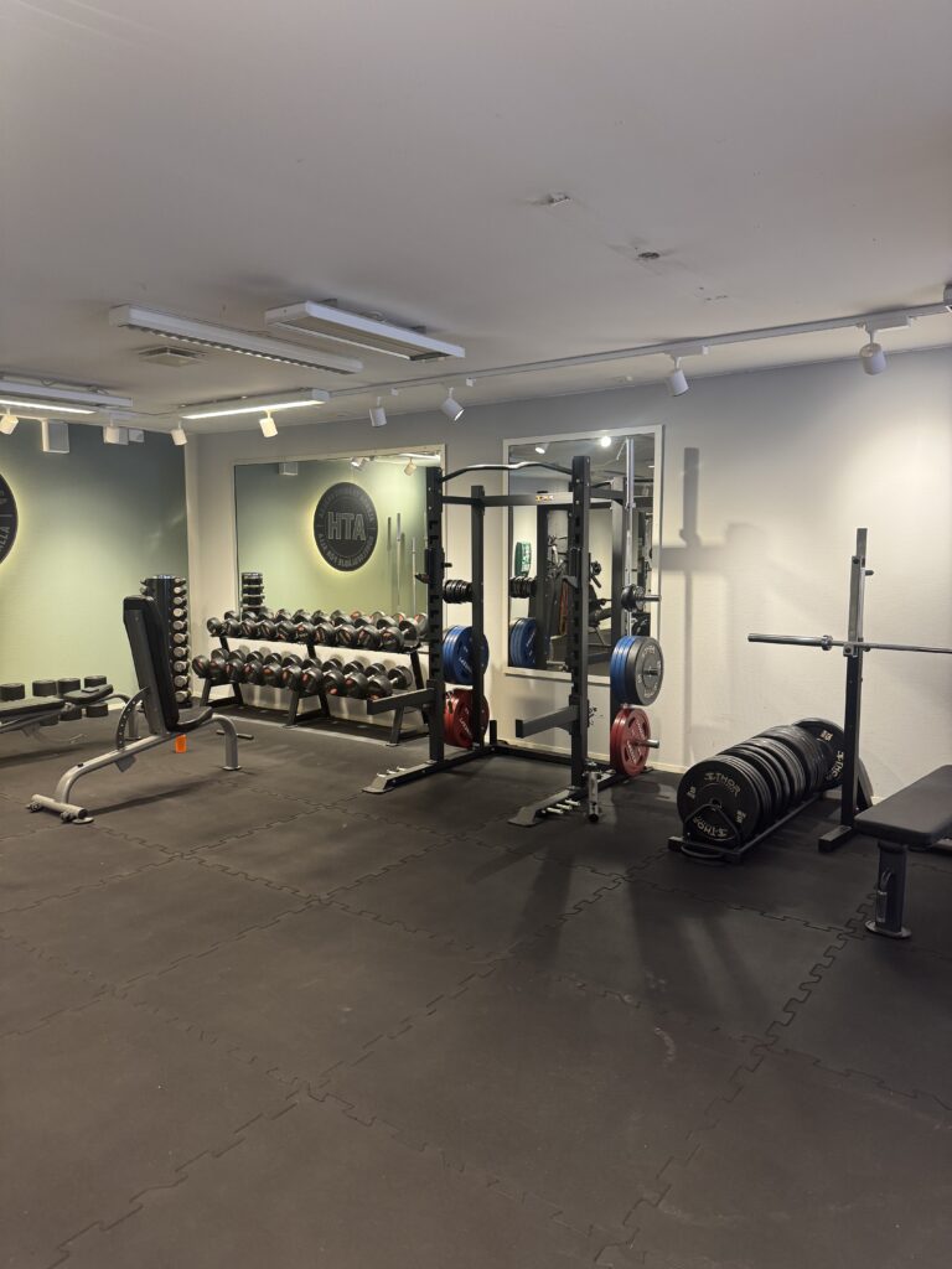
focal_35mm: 24
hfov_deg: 56.8
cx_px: 476
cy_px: 634
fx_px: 880
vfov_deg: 71.6
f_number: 1.78
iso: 160
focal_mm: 6.76
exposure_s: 1/50
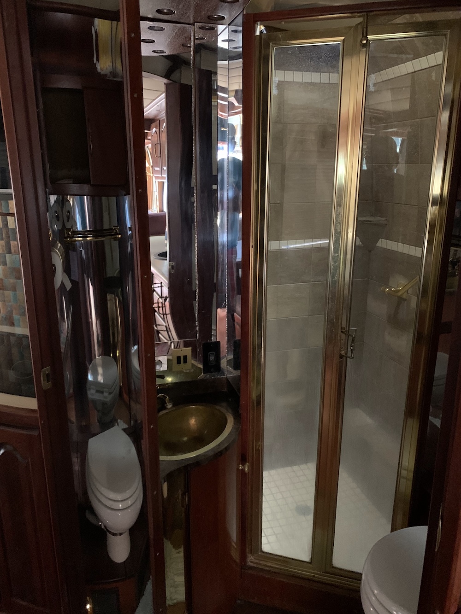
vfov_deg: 67.3
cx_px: 230
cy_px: 307
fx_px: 462
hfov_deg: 53.1
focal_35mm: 26
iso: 800
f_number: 1.8
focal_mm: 4.25
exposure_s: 1/26
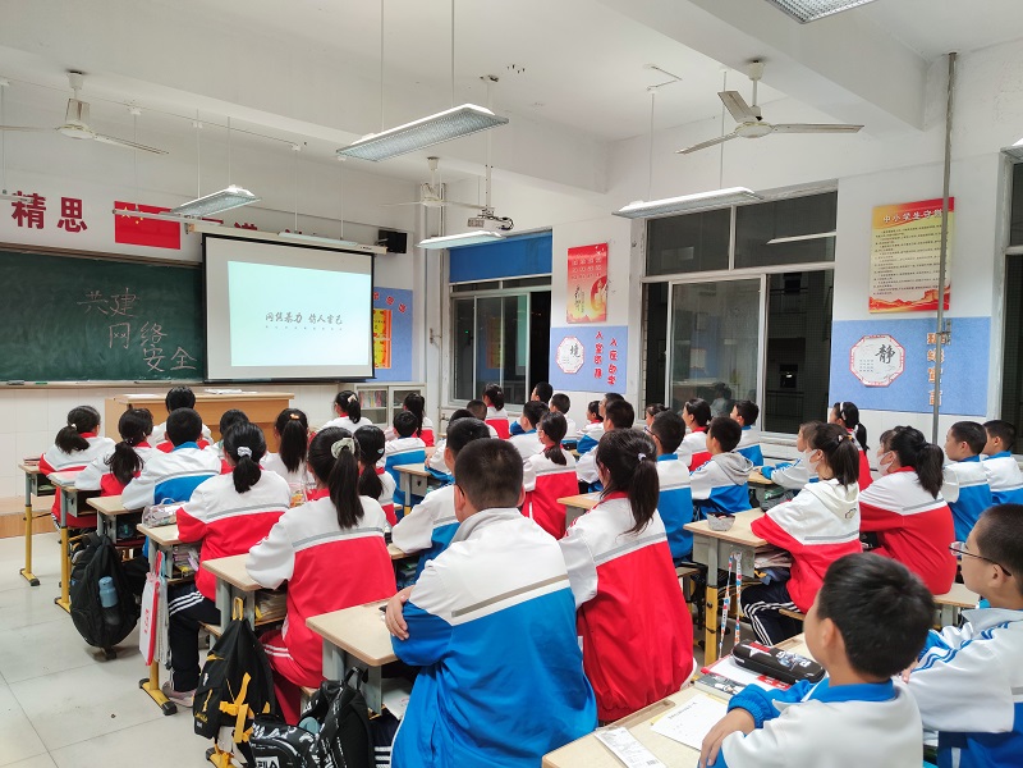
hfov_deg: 71.6
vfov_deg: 56.8
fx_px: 709
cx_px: 512
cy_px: 384
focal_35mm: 24
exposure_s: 1/60
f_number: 1.69
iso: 221
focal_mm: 6.72
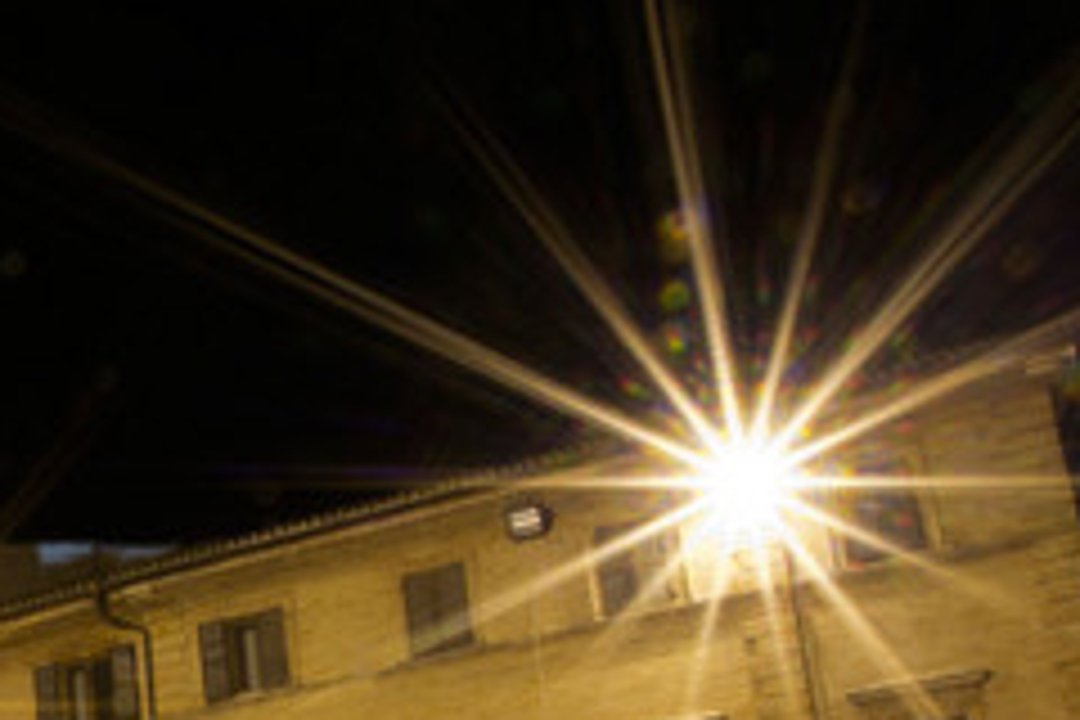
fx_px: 1500
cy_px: 932
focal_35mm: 50
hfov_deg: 32.9
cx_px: -198
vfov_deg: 23.8
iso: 200
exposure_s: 32
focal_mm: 10
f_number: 22
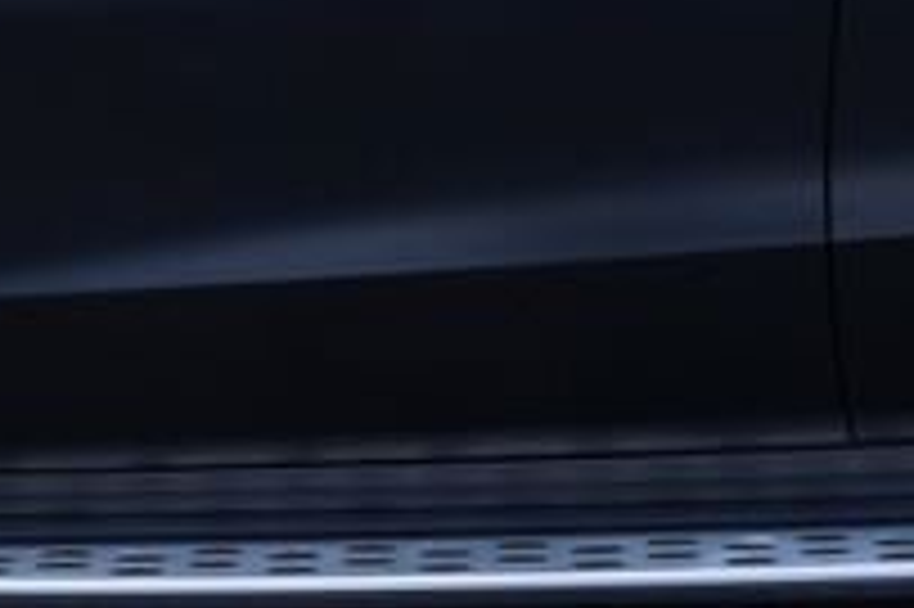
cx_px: 648
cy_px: -446
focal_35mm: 121
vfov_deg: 10.7
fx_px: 3069
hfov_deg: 16.9
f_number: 5.6
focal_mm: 24
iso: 100
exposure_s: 1/125
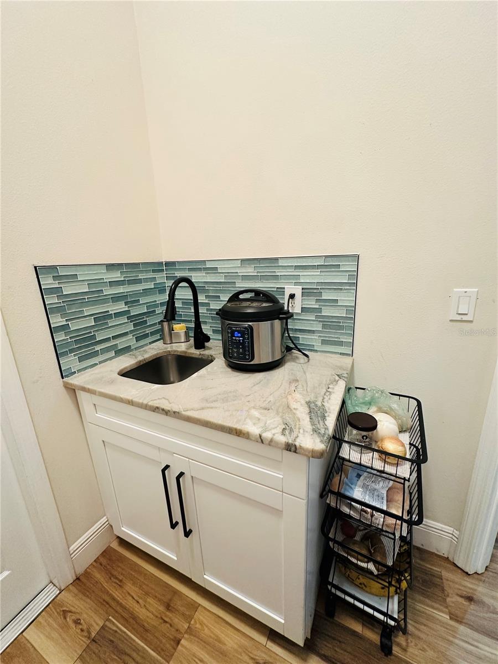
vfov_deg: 102.1
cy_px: 332
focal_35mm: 14
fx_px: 269
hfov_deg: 85.7
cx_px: 249
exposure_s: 1/60
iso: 320
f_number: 2.2
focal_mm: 2.22
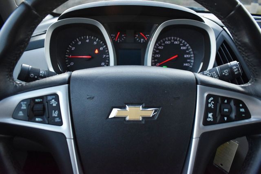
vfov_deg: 48.0
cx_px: 130
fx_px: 196
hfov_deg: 67.4
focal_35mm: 27
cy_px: 87
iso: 1400
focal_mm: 18
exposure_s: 1/125
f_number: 3.5
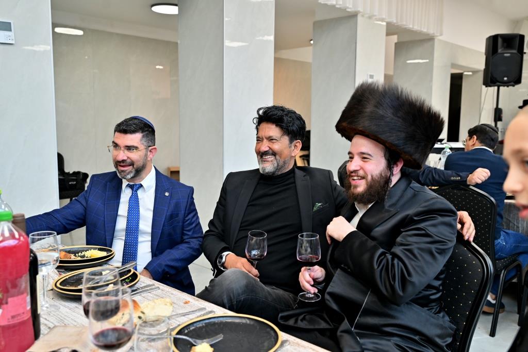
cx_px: 264
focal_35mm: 31
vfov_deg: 42.3
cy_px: 176
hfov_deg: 60.3
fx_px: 455
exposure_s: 1/250
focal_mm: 31
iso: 500
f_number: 4
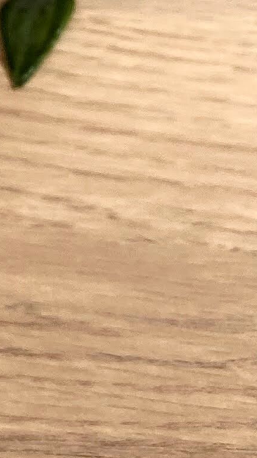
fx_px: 1794
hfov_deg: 7.2
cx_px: -529
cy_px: -238
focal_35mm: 148
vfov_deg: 13.6
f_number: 1.8
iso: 80
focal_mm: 4.25
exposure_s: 1/121
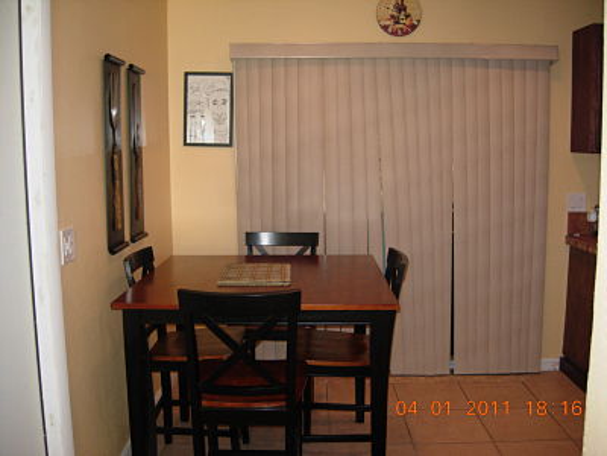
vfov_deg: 39.7
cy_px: 228
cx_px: 304
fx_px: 631
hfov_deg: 51.4
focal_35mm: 36
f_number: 2.7
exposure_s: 1/82.9
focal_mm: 7.5
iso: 129
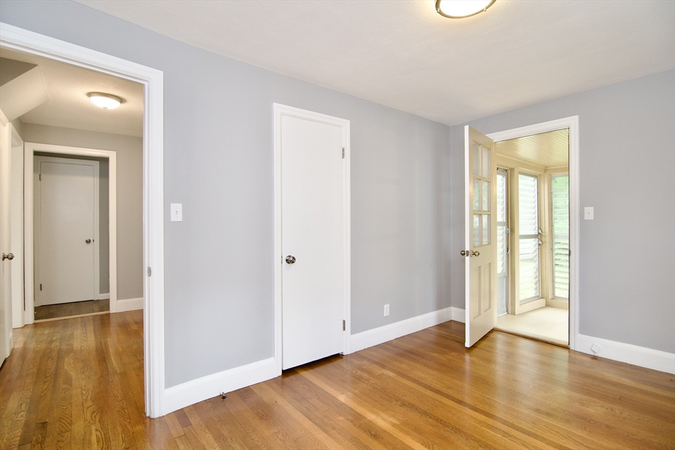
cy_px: 225
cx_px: 338
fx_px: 309
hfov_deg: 95.0
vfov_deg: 72.1
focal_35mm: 16
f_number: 4
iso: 400
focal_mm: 11
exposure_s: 1/60
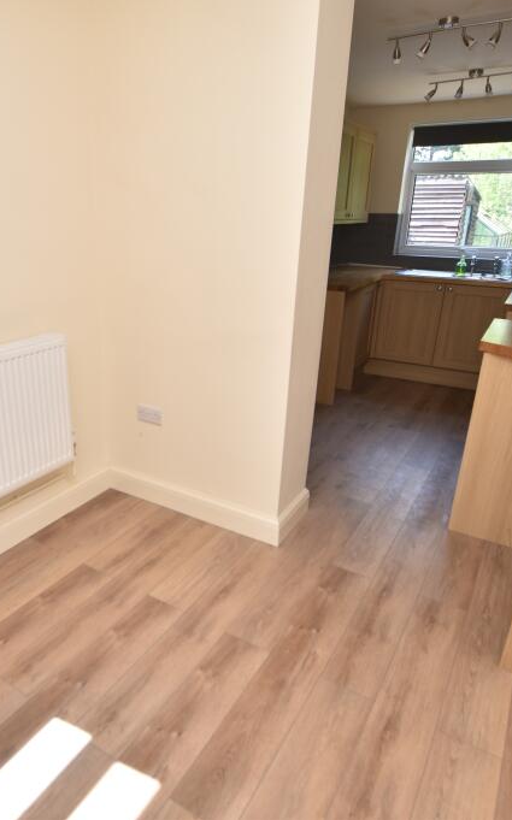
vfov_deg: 77.2
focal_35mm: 23
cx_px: 164
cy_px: 410
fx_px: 514
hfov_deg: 51.8
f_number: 4
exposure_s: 1/60
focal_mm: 10
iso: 100
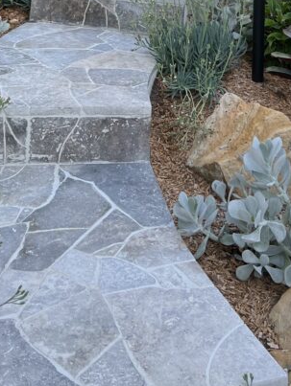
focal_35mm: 66
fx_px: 739
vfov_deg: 25.8
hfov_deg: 22.3
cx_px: 162
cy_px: -95
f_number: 1.5
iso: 50
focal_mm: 5.7
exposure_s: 1/413
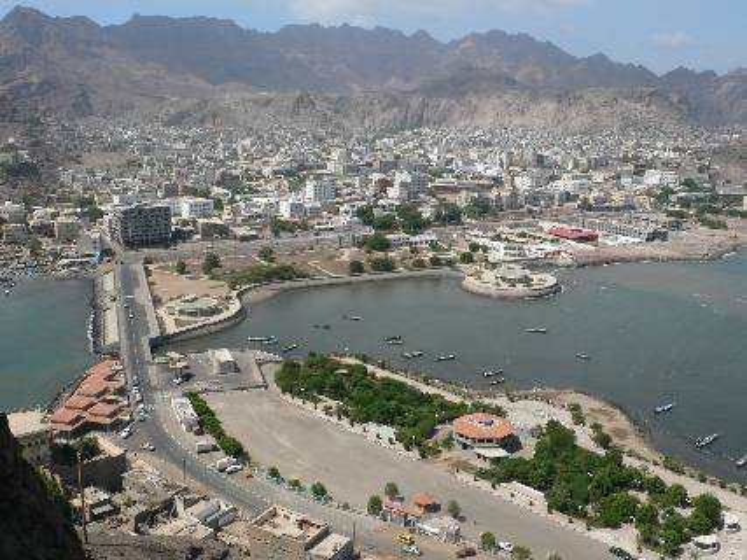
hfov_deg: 54.0
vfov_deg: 41.8
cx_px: 374
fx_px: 734
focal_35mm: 34
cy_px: 280
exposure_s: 1/400
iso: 80
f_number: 4.9
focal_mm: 6.3
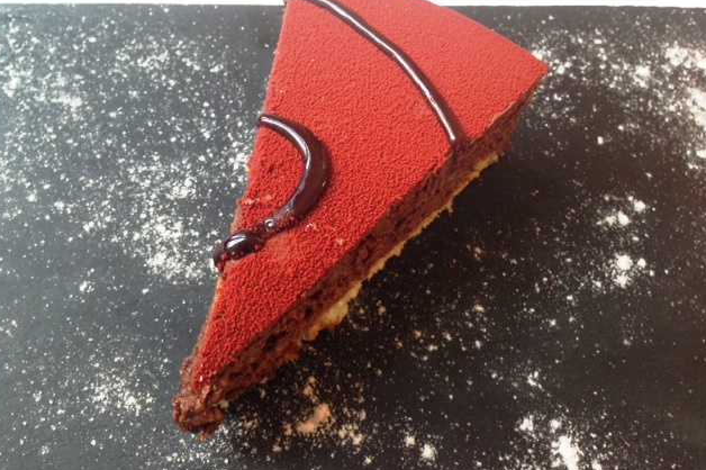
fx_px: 686
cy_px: 205
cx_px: 350
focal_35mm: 35
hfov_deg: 54.5
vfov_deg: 37.8
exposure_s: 1/20
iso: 125
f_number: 2.4
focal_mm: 4.13
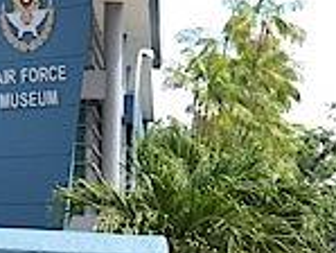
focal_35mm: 223
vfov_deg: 6.7
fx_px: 2166
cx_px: -352
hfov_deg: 8.4
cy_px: 210
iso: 100
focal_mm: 32
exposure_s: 1/200
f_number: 5.6
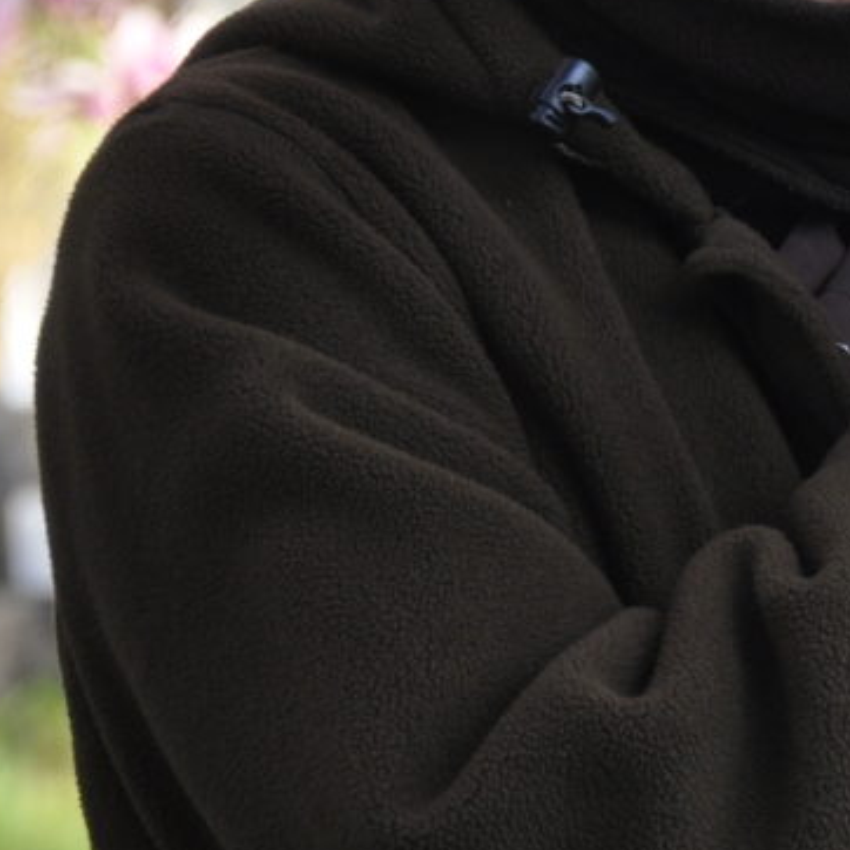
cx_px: 1240
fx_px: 15746
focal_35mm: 567
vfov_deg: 3.1
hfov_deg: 3.1
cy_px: 148
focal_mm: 105
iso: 400
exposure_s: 1/160
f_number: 5.6
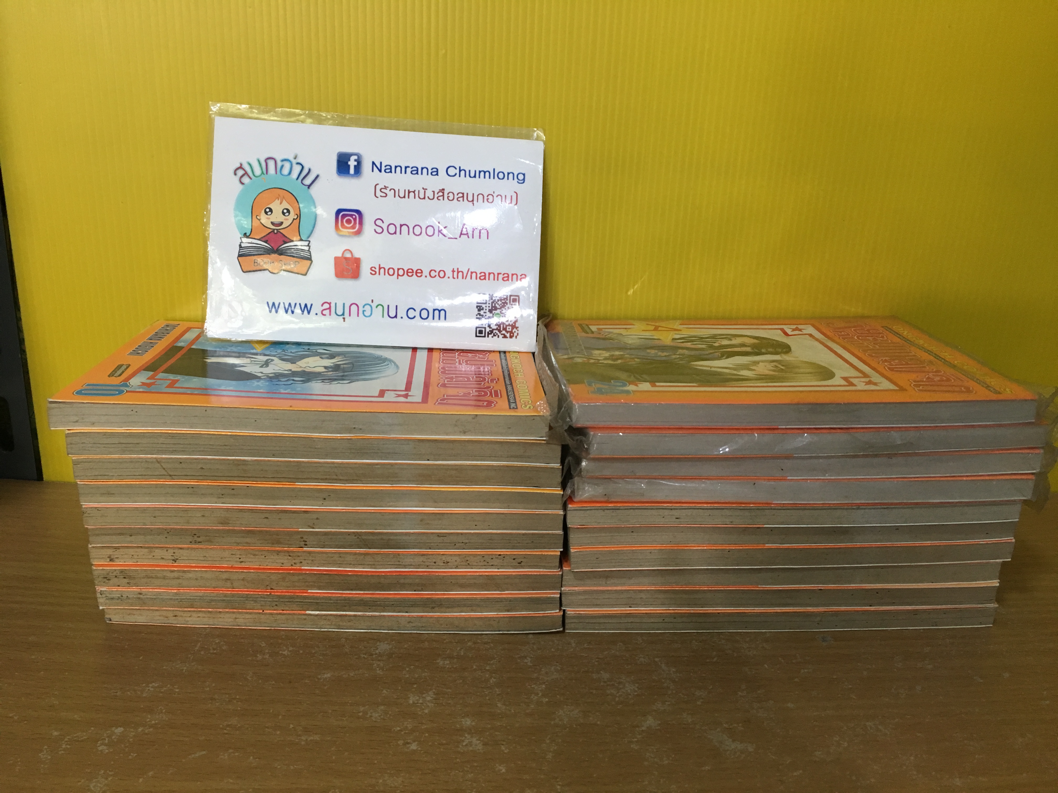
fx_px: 886
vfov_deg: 48.2
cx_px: 529
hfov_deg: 61.7
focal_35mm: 29
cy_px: 396
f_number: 2.2
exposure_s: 1/33
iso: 125
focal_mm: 4.15
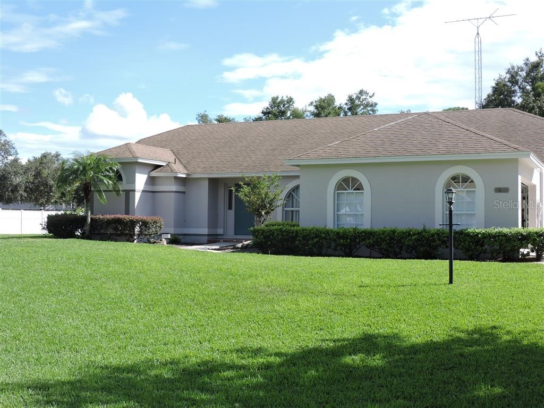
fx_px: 739
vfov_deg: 30.9
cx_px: 272
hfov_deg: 40.4
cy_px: 204
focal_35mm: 47
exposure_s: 1/500
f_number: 3.5
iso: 100
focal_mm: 8.4
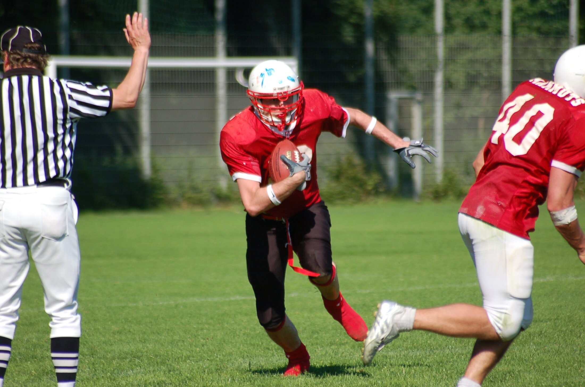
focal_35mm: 450
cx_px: 292
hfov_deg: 4.6
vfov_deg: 3.0
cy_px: 194
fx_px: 7299
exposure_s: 1/1000
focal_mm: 300
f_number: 5.6
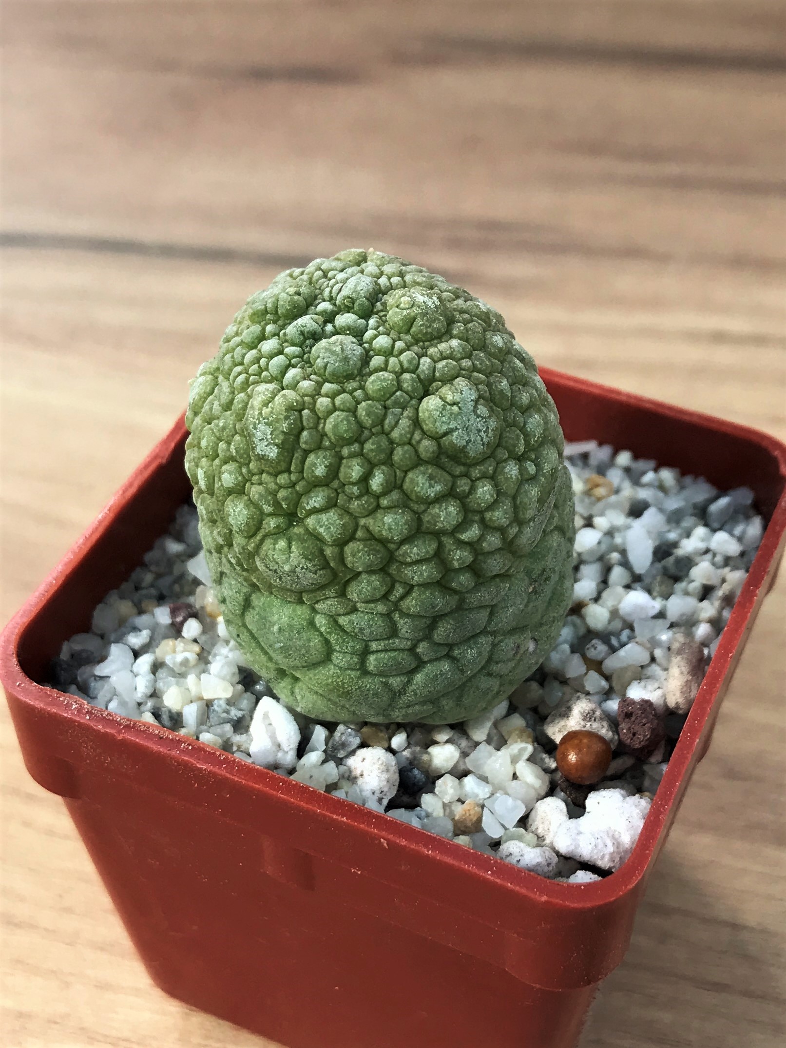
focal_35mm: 28
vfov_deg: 63.4
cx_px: 393
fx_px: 848
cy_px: 524
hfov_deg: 49.8
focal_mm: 3.99
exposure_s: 1/212
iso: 20
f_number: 1.8
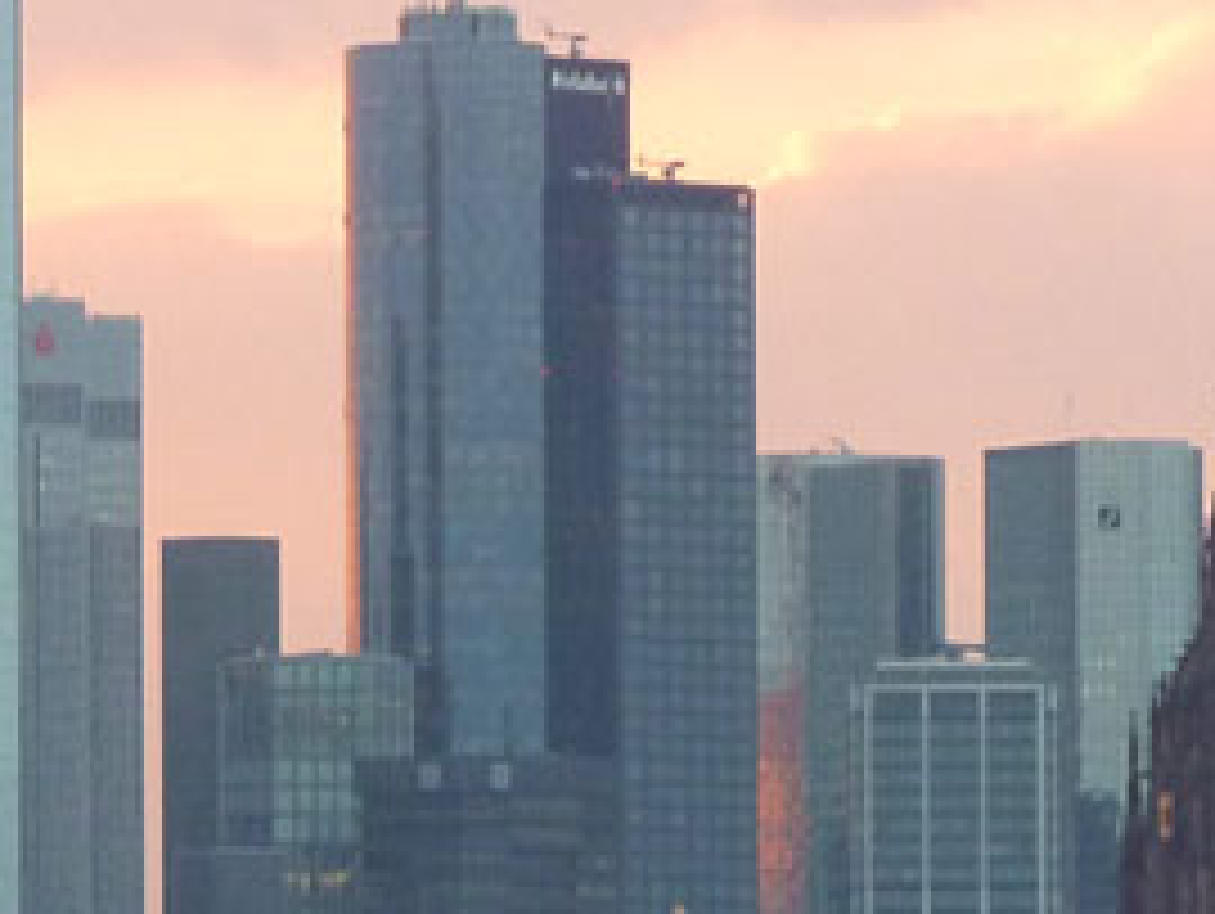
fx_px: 17811
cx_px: -450
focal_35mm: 507
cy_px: 919
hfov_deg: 3.9
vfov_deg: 2.9
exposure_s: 1/50
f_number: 4.5
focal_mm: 22.5
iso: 200
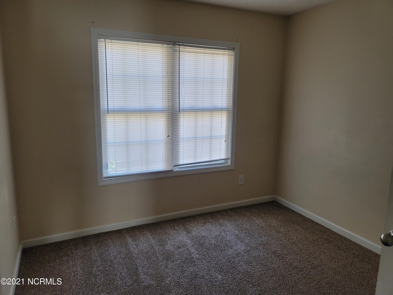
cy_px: 148
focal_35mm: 25
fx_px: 284
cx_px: 196
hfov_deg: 69.4
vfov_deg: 54.9
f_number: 1.8
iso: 250
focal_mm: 7
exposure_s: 1/119
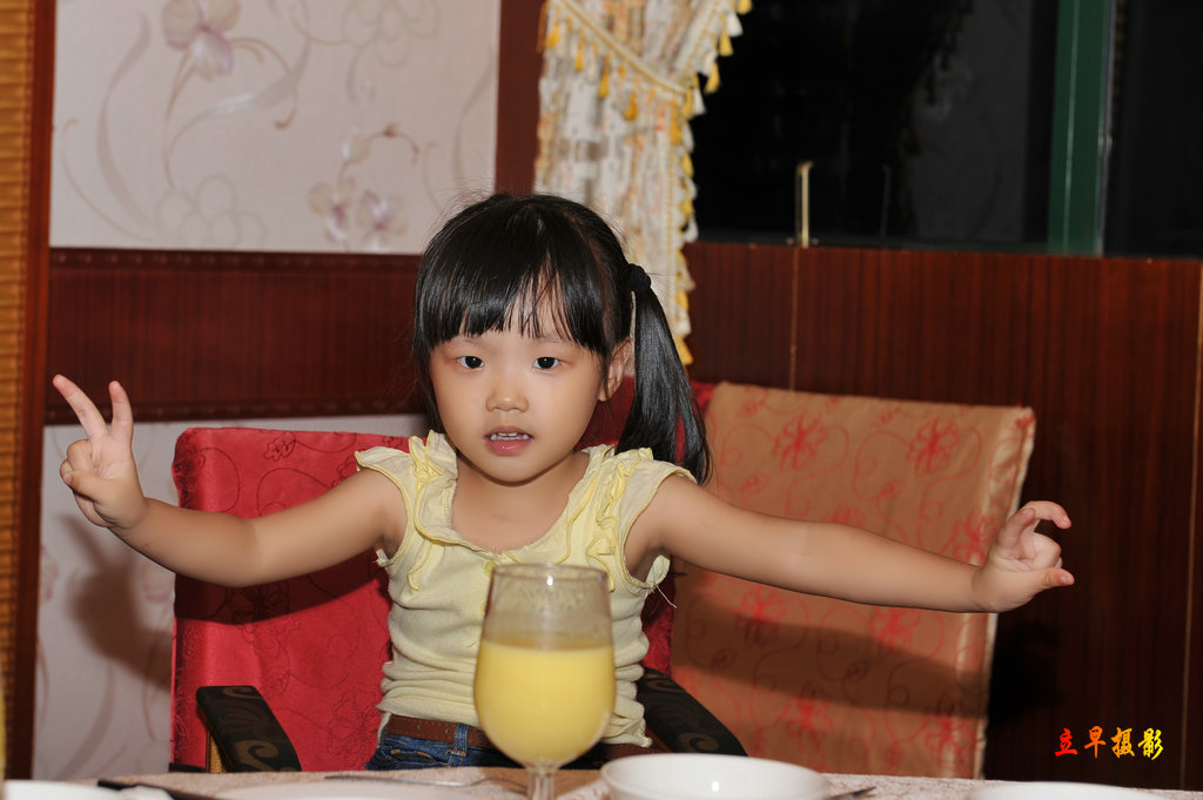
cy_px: 400
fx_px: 2337
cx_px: 602
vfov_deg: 19.4
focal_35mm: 70
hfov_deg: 28.9
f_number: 5.6
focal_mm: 70
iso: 200
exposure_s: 1/80
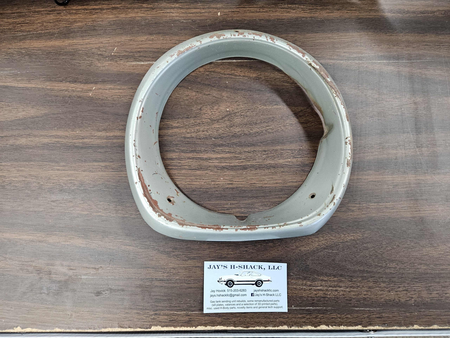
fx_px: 299
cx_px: 225
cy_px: 169
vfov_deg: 58.9
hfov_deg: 73.9
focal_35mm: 23
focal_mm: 5.4
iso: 320
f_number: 1.8
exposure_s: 1/120
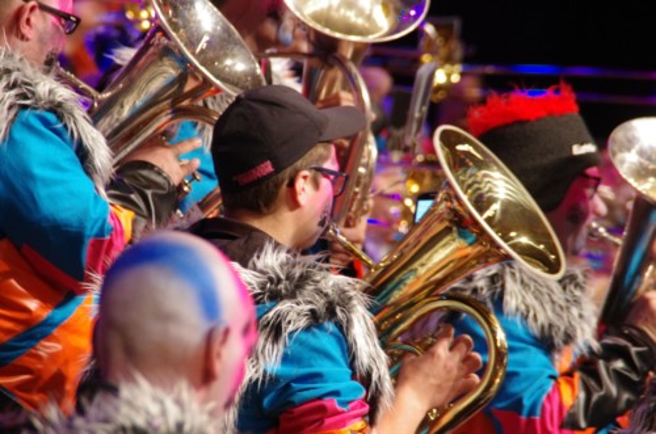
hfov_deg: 6.9
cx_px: 328
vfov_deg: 4.6
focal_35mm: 300
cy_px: 217
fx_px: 5454
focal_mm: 200
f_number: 6.3
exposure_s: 1/25
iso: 3200
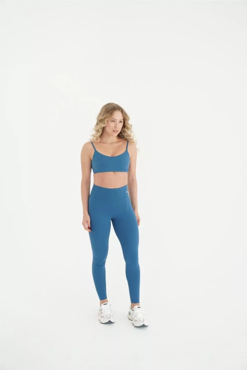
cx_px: 124
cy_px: 185
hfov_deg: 35.5
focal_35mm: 38
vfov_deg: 51.3
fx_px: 386
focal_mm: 25
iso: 320
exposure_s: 1/60
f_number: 5.6
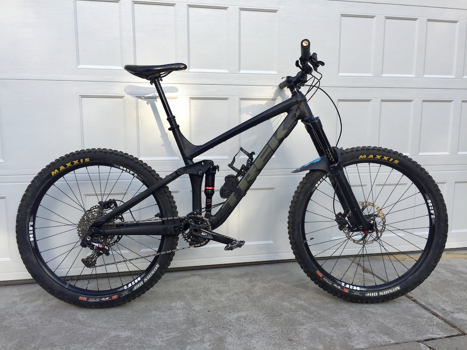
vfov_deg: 48.2
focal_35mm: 29
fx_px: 391
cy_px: 175
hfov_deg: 61.7
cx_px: 234
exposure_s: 1/128
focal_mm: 4.15
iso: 32
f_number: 2.2
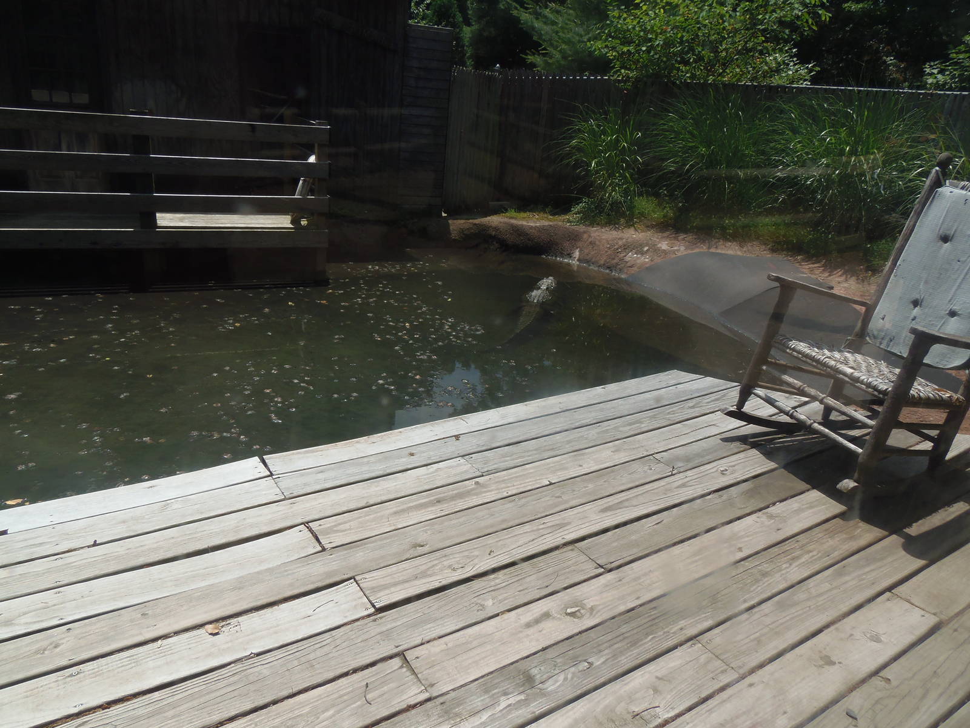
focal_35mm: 24
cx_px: 485
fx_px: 673
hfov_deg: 71.6
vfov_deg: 56.8
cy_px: 364
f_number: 5.5
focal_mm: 4.3
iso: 64
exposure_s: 1/320
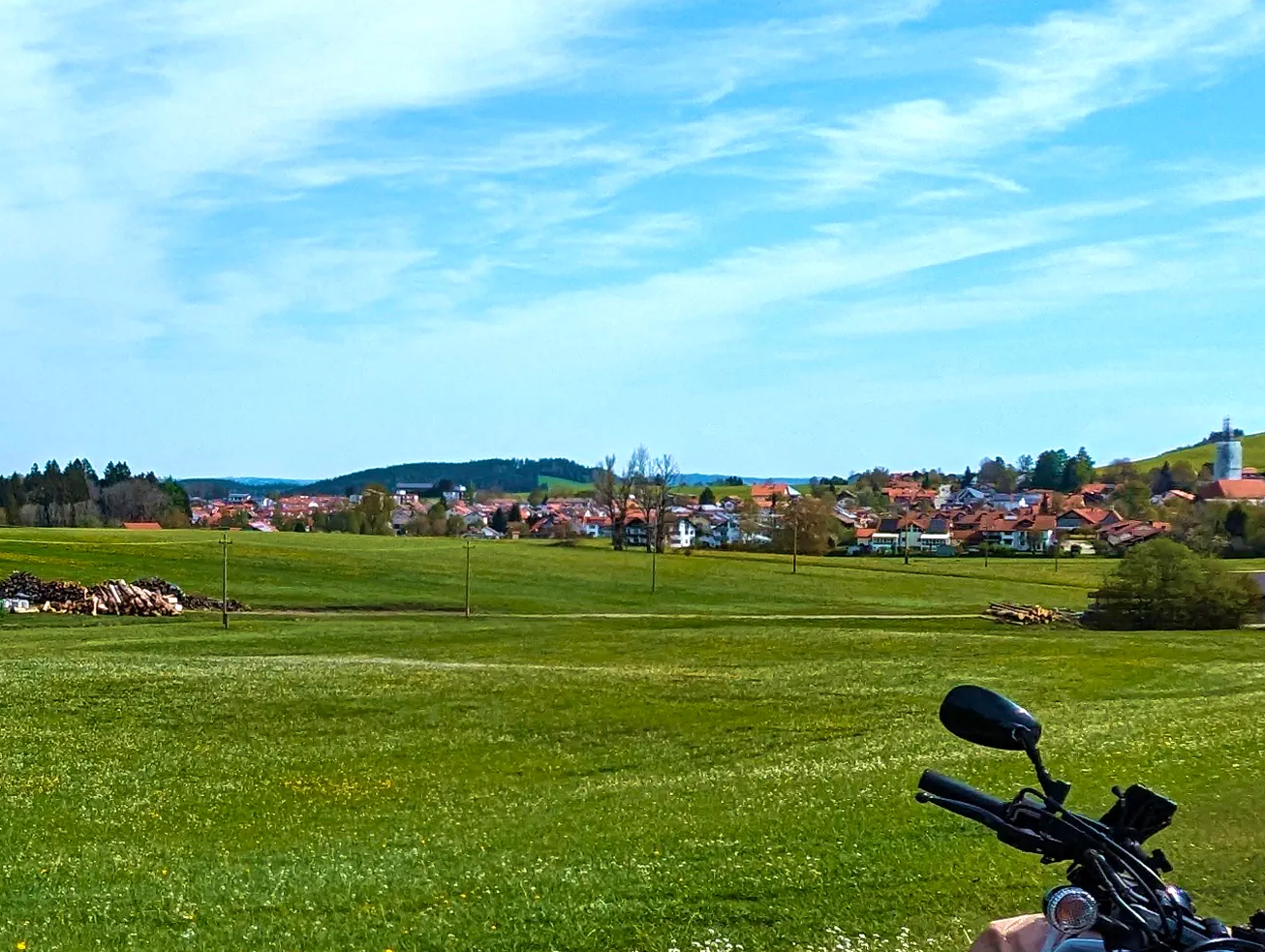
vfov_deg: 29.1
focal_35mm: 50
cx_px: -48
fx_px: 1830
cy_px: 536
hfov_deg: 34.2
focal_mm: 2.35
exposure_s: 1/1689
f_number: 2.2
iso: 53
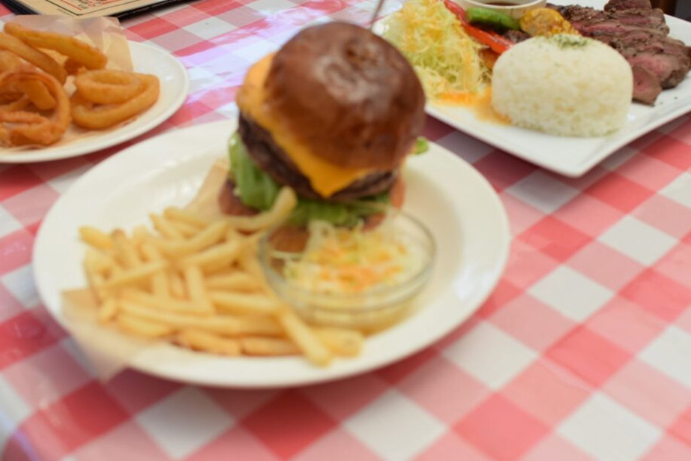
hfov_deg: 39.6
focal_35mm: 50
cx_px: 349
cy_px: 213
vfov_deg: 27.0
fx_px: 960
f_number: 4
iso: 200
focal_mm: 30
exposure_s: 1/500
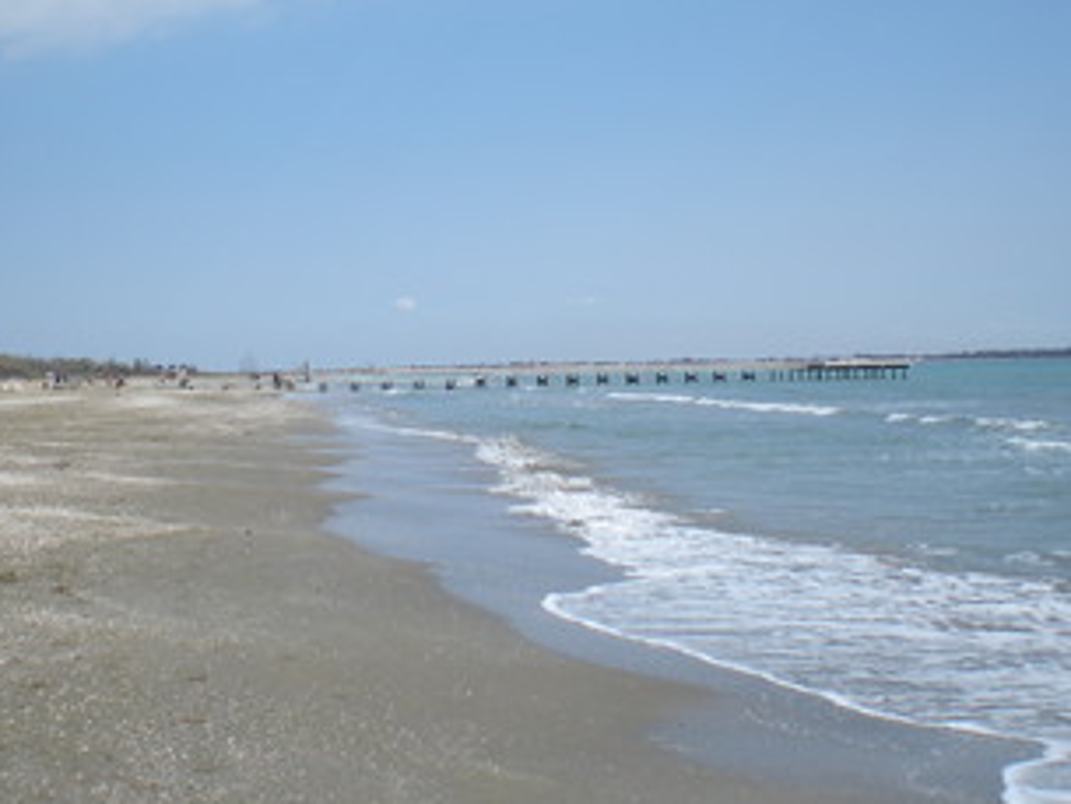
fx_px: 1733
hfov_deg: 34.3
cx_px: 456
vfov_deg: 26.1
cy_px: 390
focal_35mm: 56
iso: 64
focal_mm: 6.3
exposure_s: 1/595
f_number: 4.6
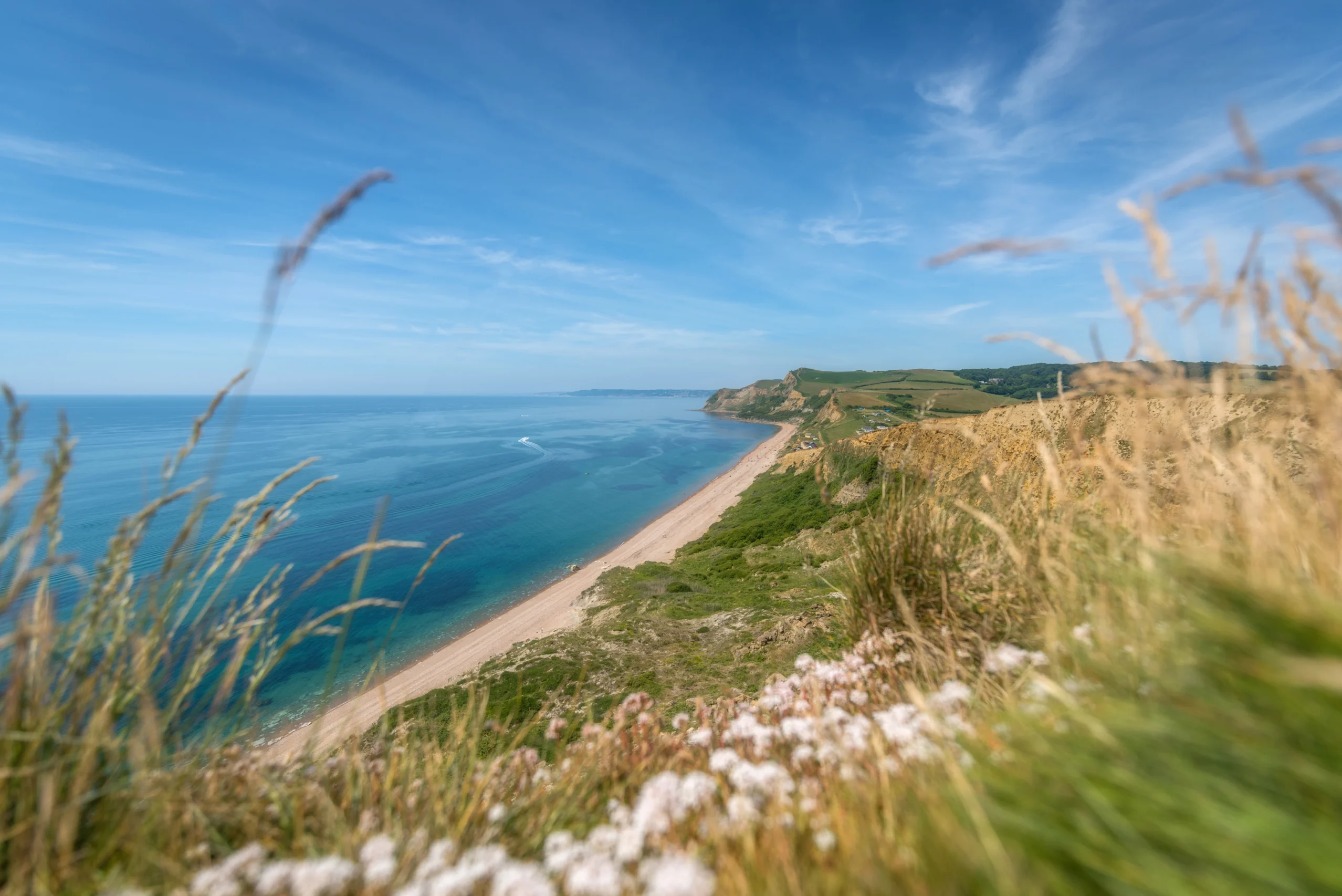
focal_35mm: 15
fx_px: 559
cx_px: 671
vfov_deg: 77.4
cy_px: 448
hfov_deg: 100.4
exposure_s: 1/2000
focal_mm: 15
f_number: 2.8
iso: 64
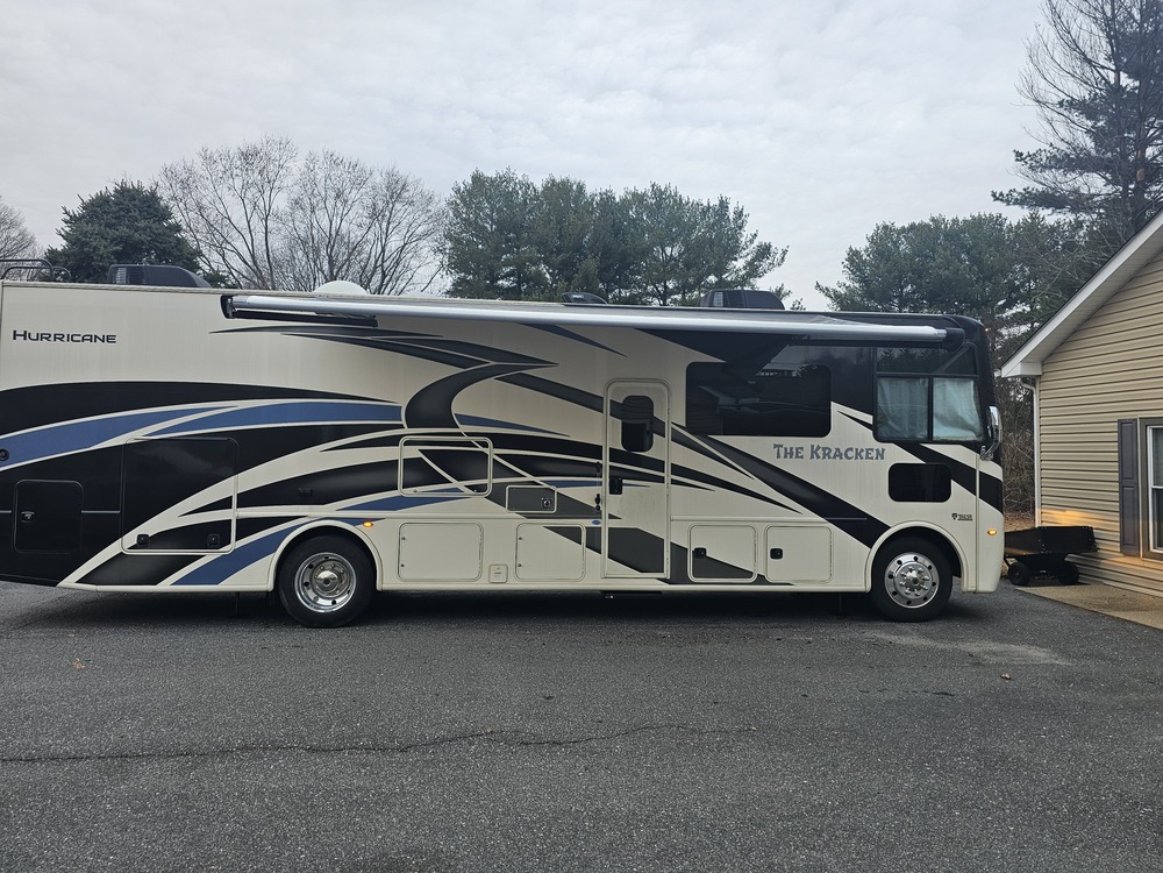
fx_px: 773
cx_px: 582
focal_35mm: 23
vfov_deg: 58.9
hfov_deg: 73.9
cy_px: 436
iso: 40
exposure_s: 1/120
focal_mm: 6.3
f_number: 1.7
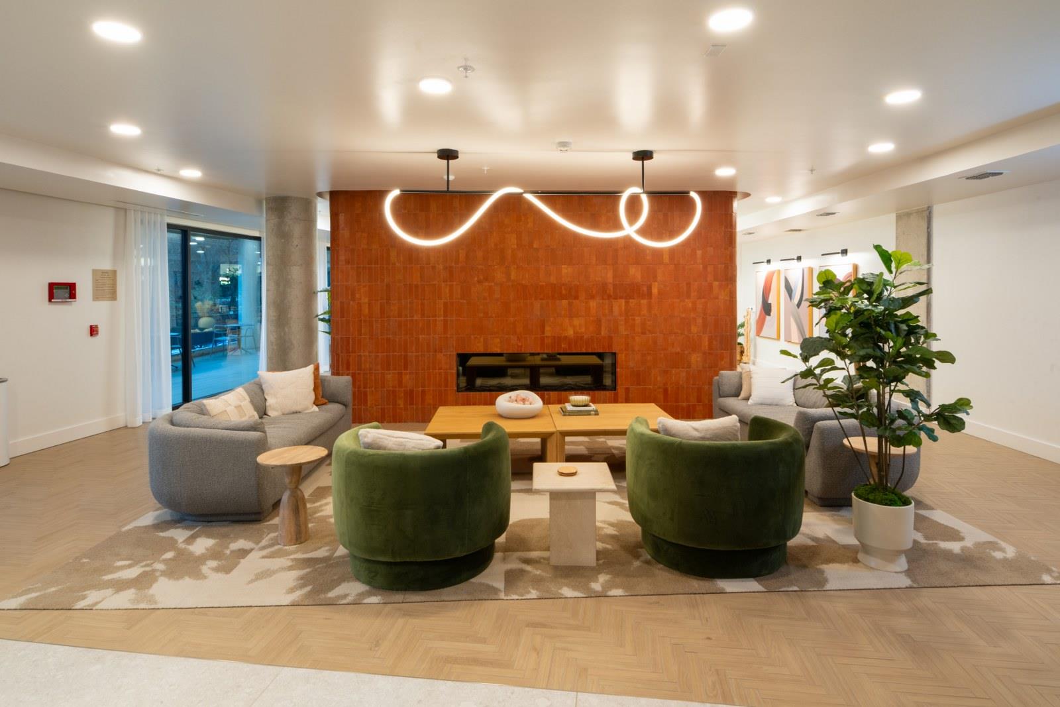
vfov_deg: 64.6
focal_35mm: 19
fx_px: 559
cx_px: 530
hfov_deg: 86.9
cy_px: 354
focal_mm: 19
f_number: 16
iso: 400
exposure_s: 1/1.67
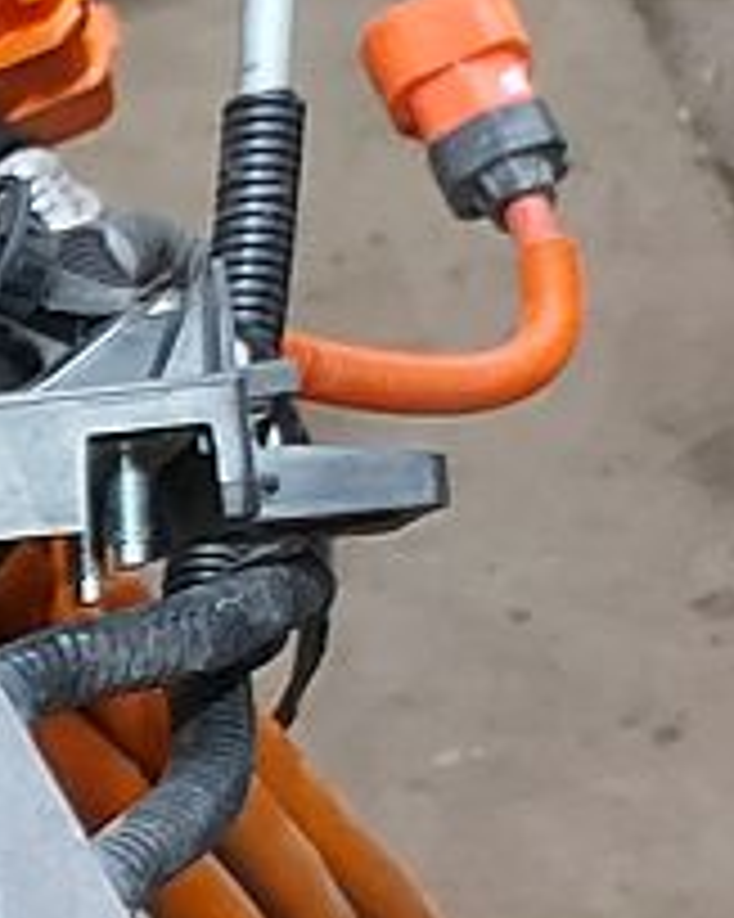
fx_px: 4321
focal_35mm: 159
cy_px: 1642
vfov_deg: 11.3
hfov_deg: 7.6
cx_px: -1894
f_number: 1.8
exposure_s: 1/50
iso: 200
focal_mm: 5.23
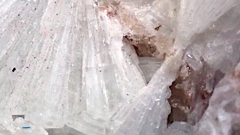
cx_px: 17
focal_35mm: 204
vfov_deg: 5.9
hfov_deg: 10.5
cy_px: -36
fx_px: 1298
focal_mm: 11.09
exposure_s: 1/60
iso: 800
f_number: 3.6
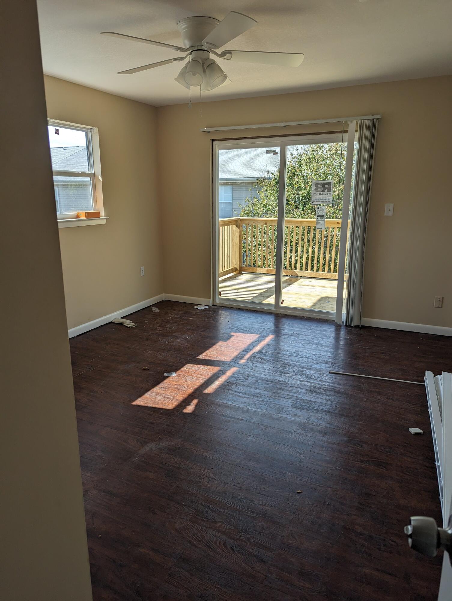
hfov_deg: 56.9
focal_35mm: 24
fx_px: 417
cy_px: 300
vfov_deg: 71.5
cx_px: 226
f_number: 1.85
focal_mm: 6.81
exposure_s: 1/474
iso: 41
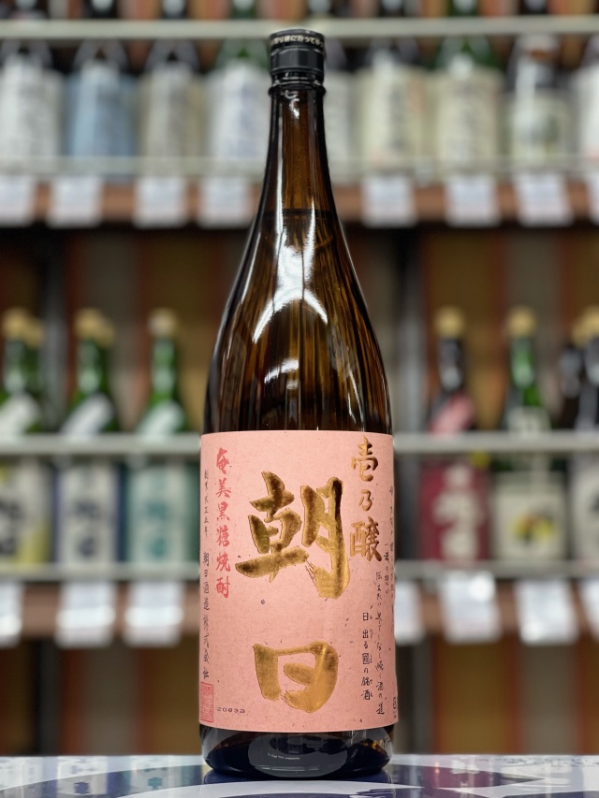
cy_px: 399
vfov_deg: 30.3
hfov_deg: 22.9
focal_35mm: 64
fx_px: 1476
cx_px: 300
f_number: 2.2
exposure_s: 1/33
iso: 125
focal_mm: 7.5
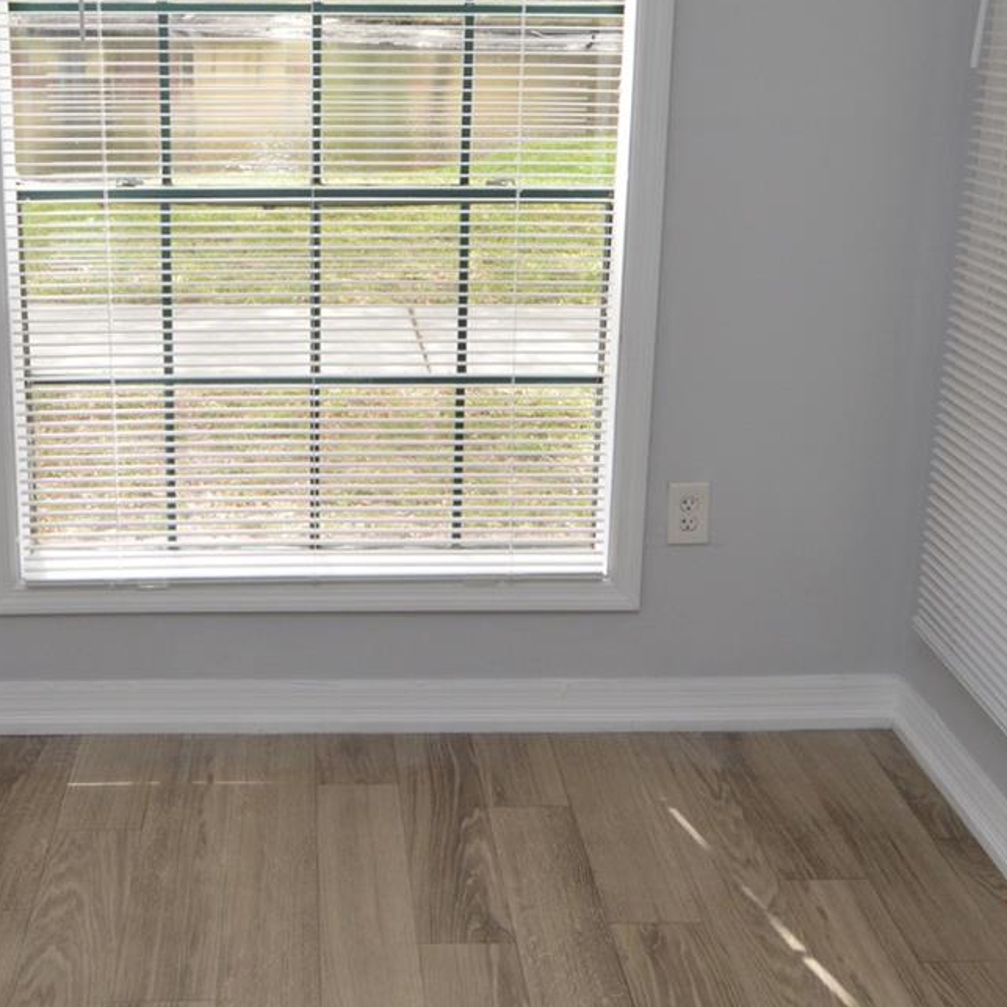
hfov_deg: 43.1
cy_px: 286
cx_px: 316
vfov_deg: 42.8
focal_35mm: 38
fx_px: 1251
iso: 400
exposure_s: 1/125
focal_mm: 12
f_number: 5.6
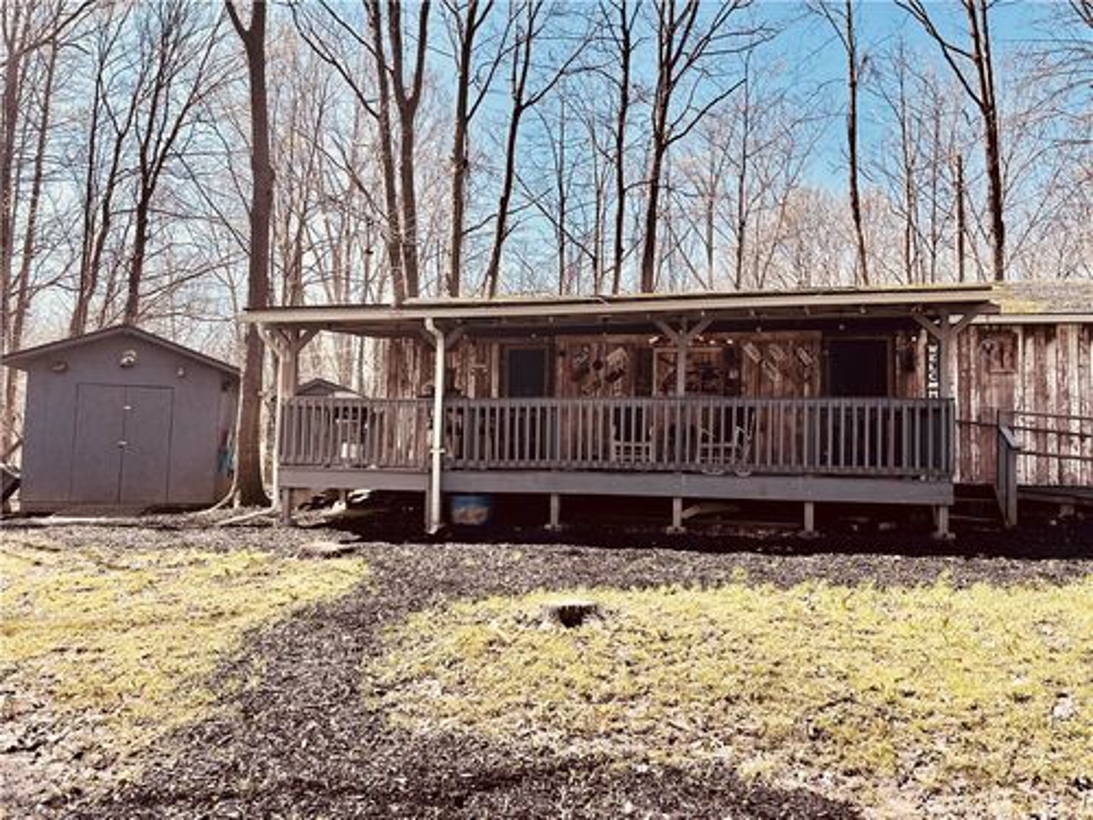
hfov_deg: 67.3
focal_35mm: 26
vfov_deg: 53.1
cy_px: 410
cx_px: 546
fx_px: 821
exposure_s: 1/1344
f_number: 1.6
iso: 50
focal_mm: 5.96
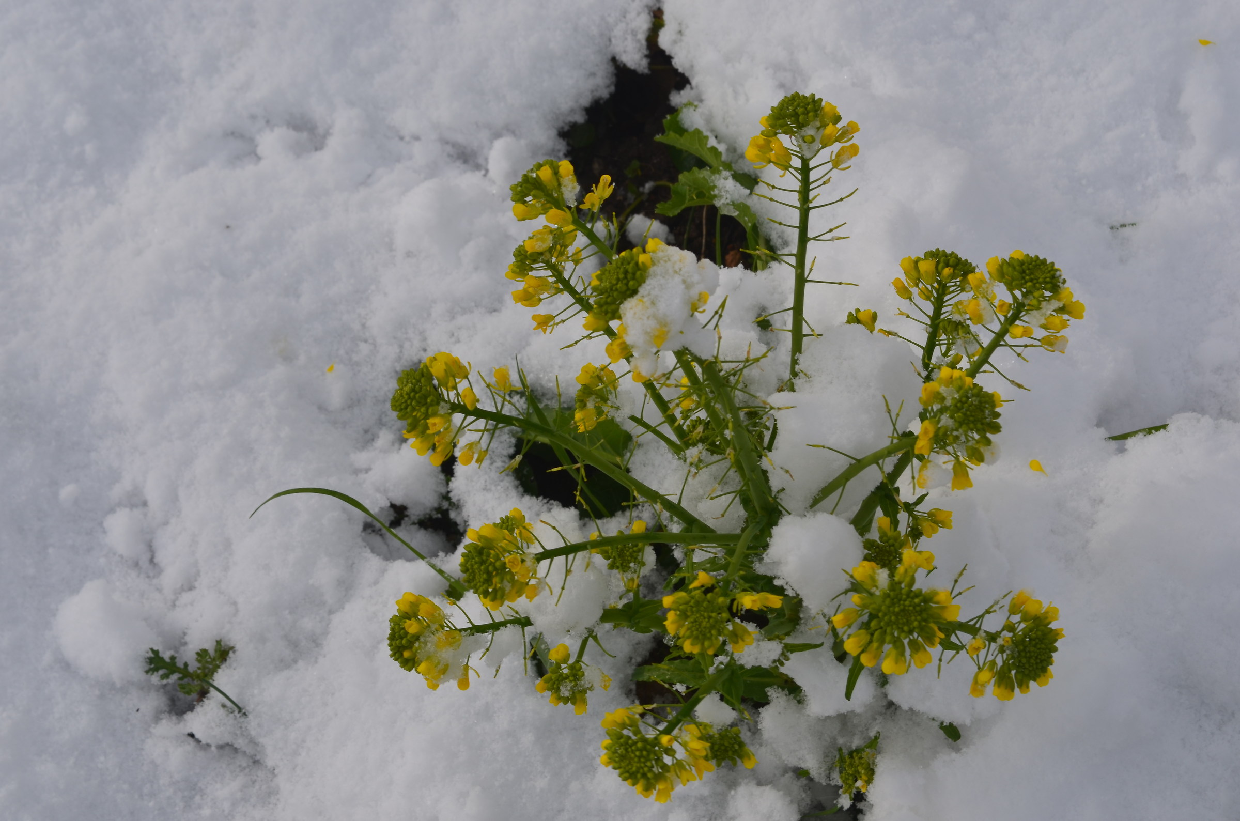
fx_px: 2835
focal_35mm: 82
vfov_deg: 16.5
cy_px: 410
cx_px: 620
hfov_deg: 24.7
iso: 100
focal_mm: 55
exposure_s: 1/200
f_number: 13
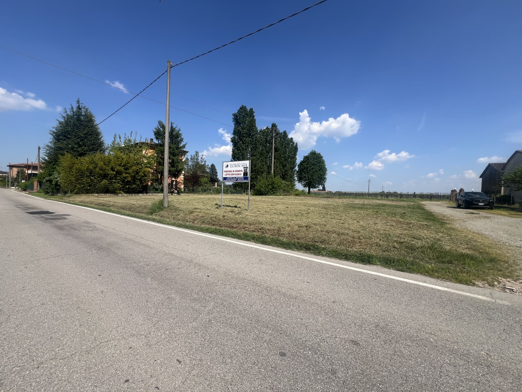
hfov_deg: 106.2
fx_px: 196
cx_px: 261
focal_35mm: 13
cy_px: 196
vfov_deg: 89.9
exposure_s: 1/1946
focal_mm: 1.57
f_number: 1.8
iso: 32
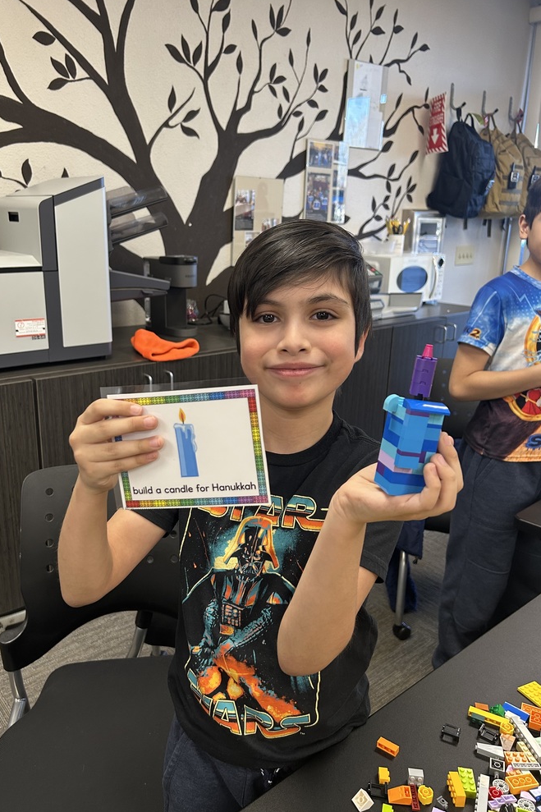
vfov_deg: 65.5
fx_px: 631
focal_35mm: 28
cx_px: 233
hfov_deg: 46.3
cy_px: 409
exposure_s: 1/78
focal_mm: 5.7
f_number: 1.5
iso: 125
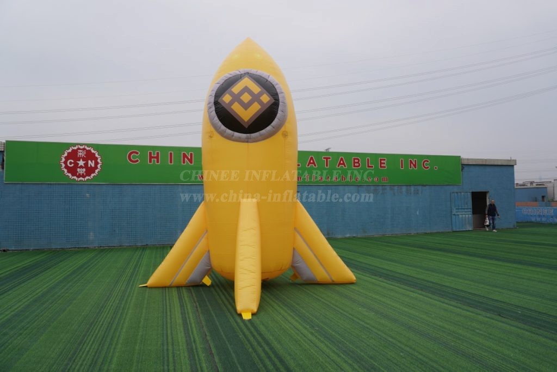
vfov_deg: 53.1
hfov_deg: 73.7
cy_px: 186
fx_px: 371
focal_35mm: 24
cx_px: 278
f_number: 7.1
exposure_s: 1/125
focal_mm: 16
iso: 100
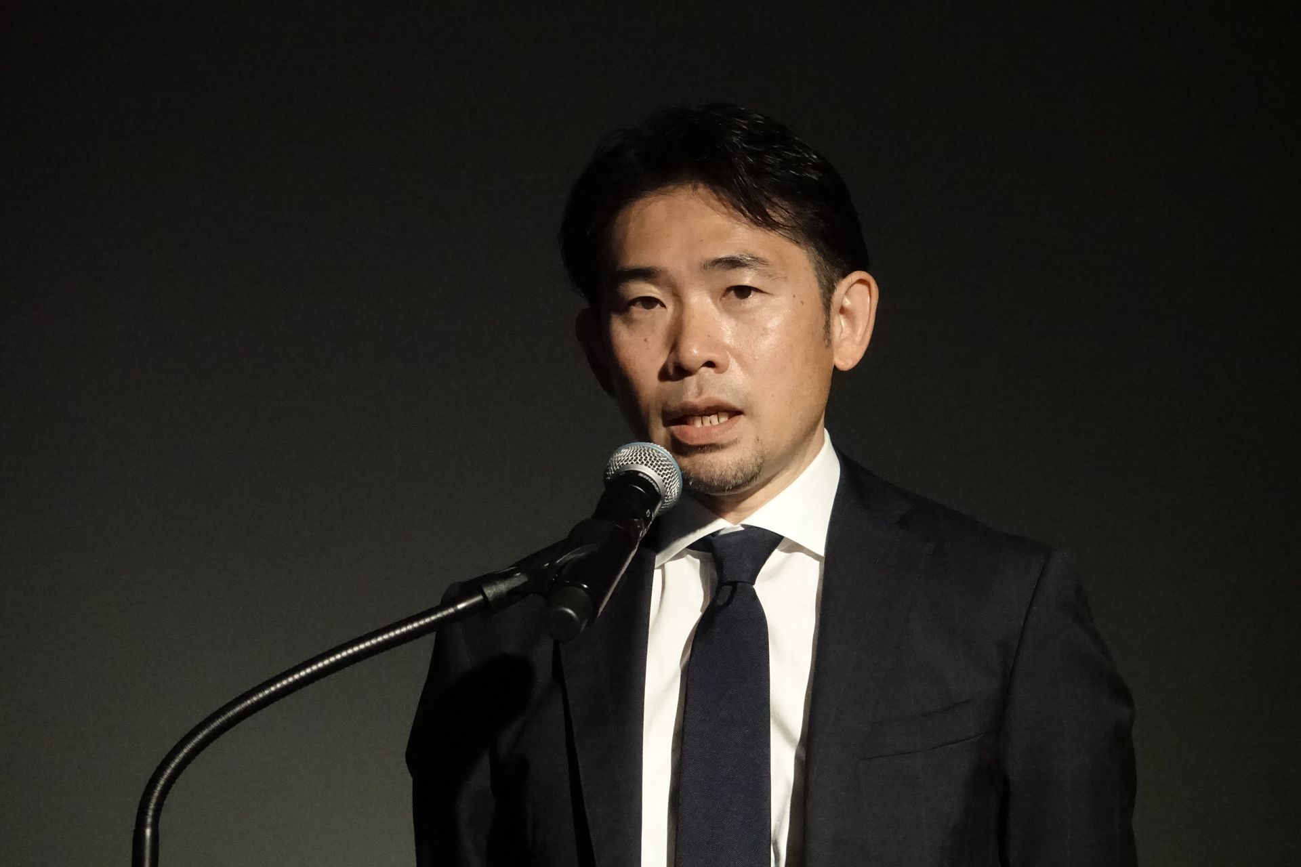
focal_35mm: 247
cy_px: 434
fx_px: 8926
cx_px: 650
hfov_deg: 8.3
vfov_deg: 5.6
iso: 6400
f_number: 4
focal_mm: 90.45
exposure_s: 1/320
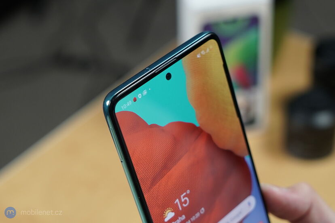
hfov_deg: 43.6
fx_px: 419
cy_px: 112
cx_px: 168
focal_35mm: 45
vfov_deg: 29.9
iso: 500
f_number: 4
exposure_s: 1/125
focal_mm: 45
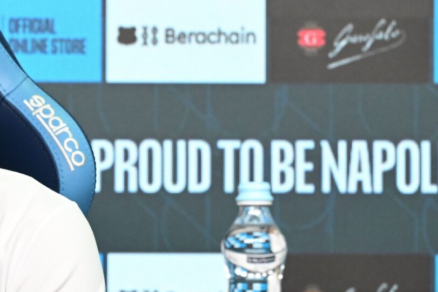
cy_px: 118
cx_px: -130
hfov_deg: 4.6
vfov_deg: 3.1
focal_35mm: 442
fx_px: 5378
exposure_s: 1/250
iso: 1600
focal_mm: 140
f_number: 4.5
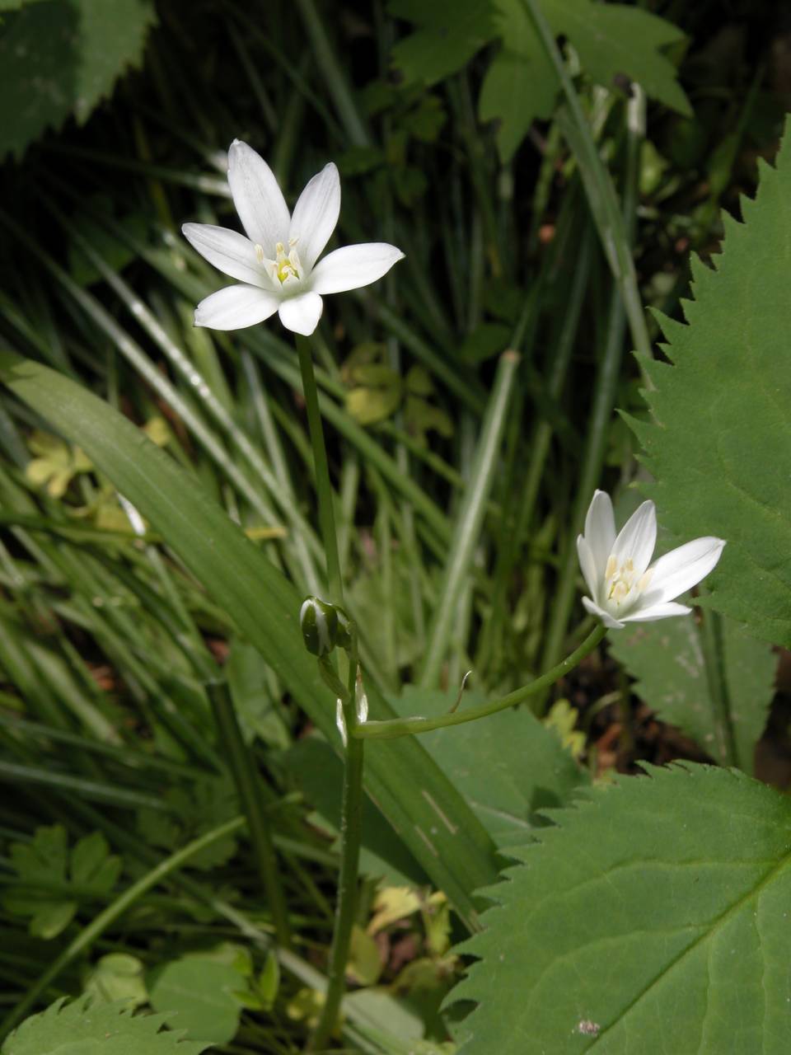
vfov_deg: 13.3
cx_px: 396
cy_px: 528
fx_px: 4509
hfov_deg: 10.0
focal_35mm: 148
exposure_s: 1/42.7
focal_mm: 37.7
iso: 100
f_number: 7.8
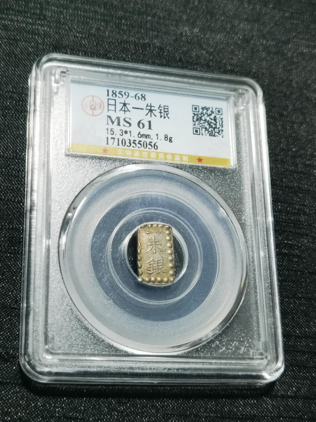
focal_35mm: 56
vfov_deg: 34.3
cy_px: 211
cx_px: 158
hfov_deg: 26.1
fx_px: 682
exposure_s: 1/100
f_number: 1.9
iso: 160
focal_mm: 6.67
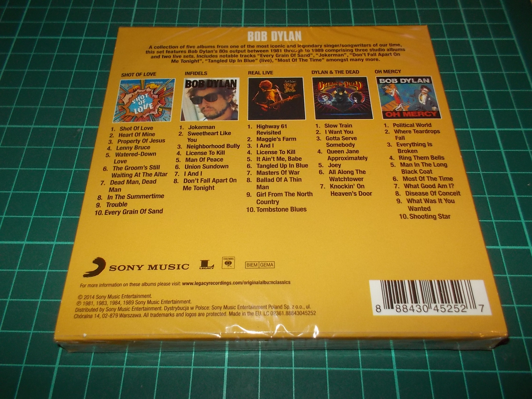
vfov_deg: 48.2
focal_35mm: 29
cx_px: 266
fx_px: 446
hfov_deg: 61.7
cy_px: 200
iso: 200
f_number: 3.3
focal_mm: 4.1
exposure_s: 1/30
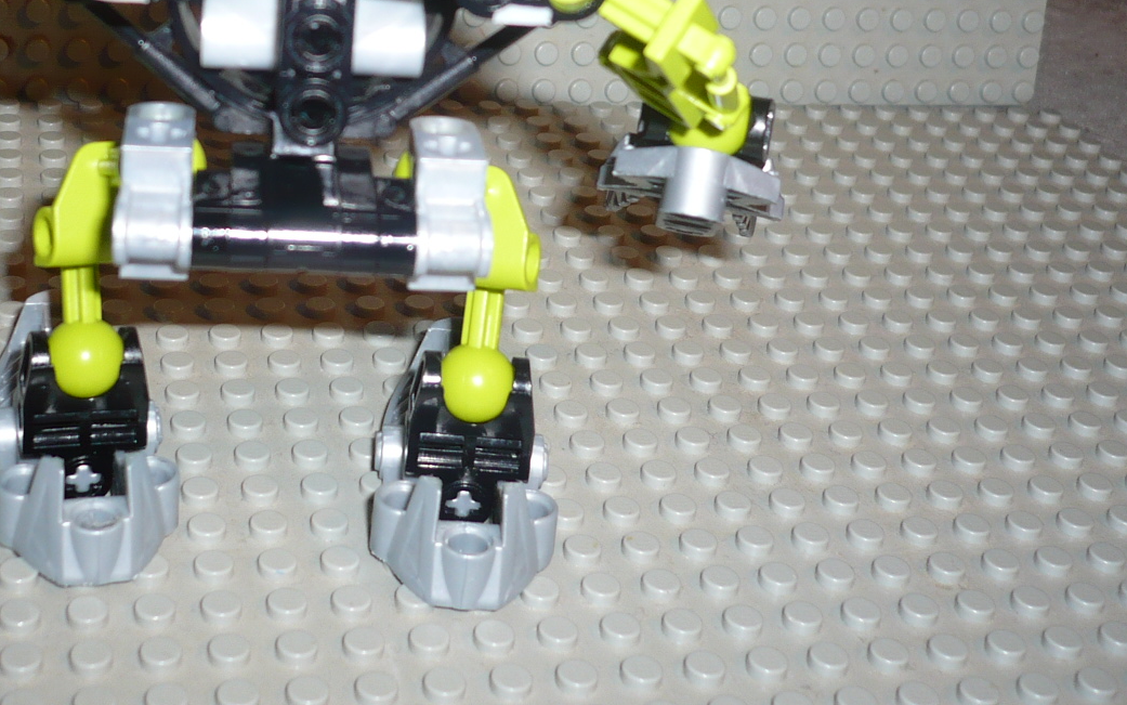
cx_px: 363
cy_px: 90
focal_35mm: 57
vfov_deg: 22.3
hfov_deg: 35.3
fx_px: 1751
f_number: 2.8
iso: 100
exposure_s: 1/30
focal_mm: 5.8
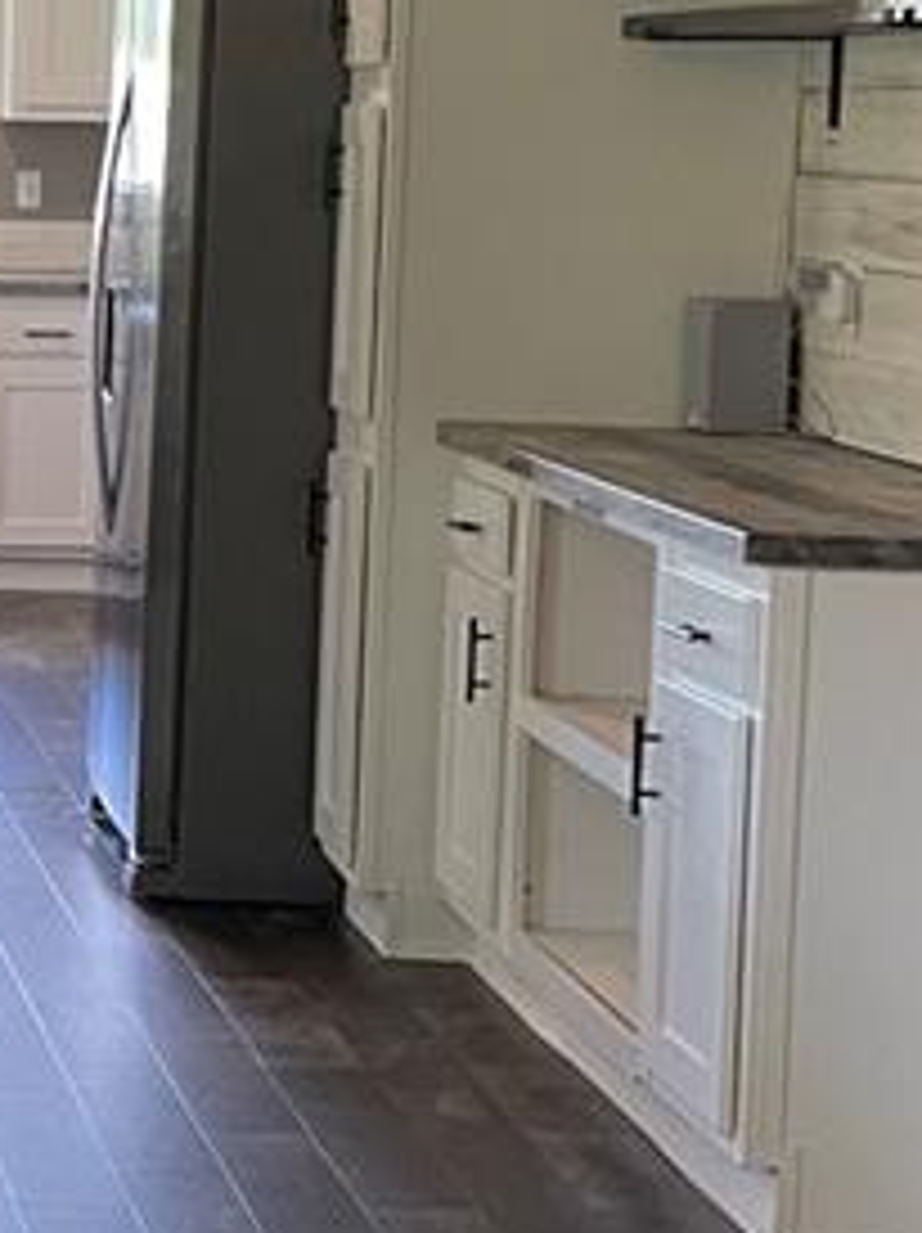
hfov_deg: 12.2
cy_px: 432
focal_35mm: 114
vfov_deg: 17.2
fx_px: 4055
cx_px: -562
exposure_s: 1/60
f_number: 1.6
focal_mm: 4.2
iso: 125
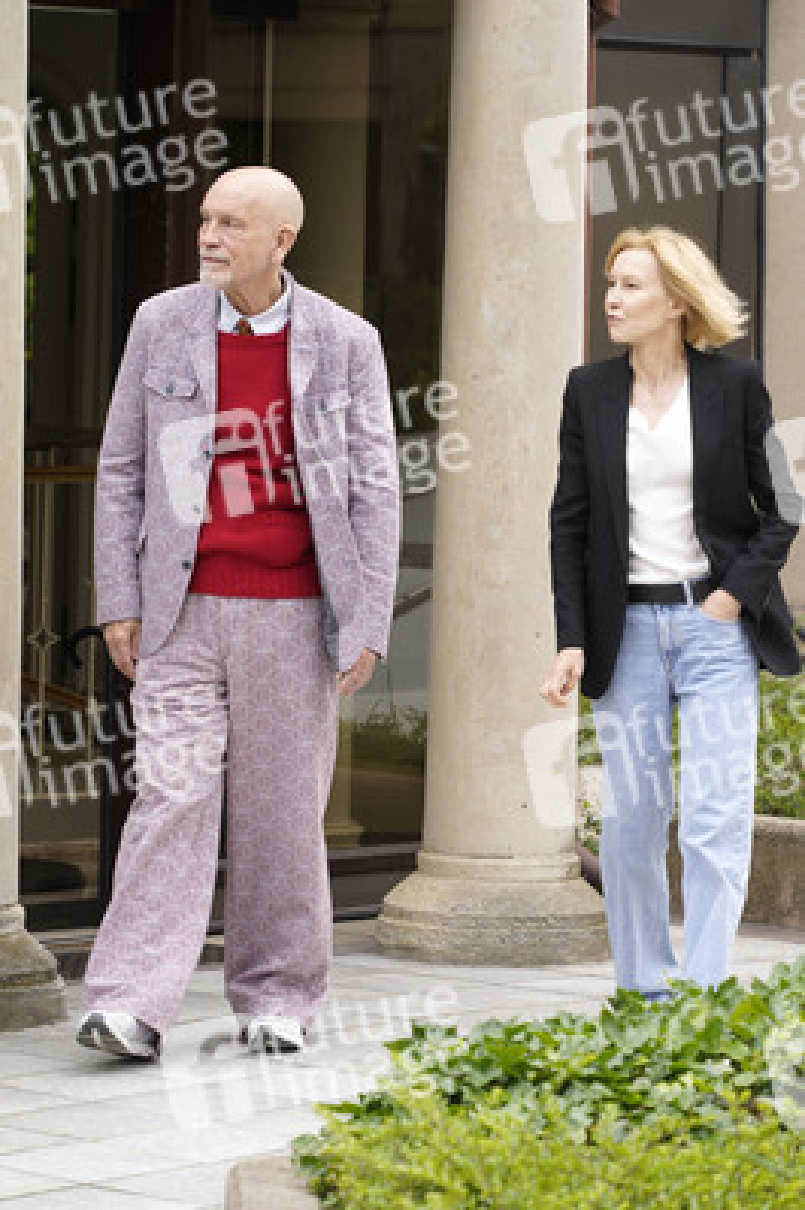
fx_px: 4737
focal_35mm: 141
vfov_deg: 14.6
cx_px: 402
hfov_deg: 9.7
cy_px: 605
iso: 100
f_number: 5.6
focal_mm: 141
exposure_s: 1/125
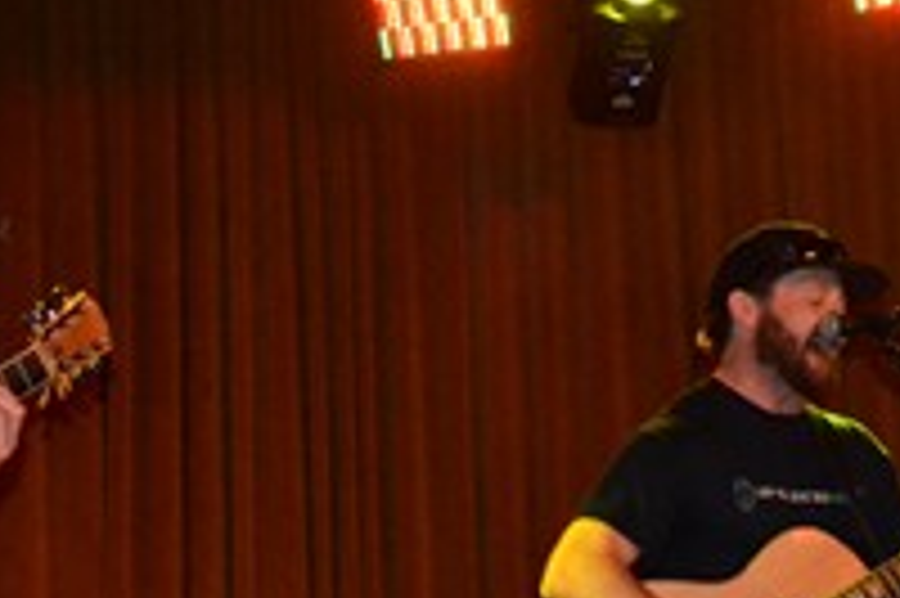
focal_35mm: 99
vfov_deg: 13.6
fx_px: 2473
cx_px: 220
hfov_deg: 20.5
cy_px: 587
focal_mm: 24
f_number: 4
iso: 3200
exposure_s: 1/60
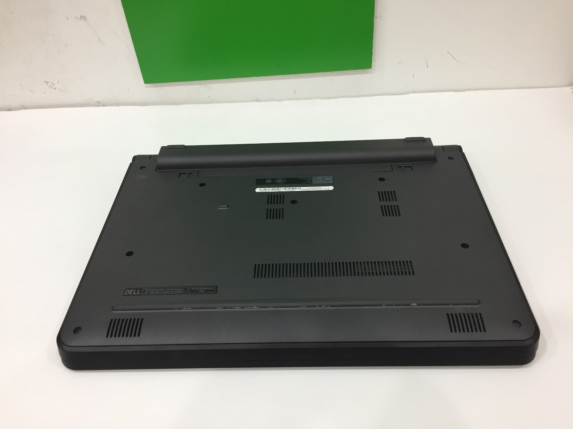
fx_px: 480
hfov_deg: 61.7
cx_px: 286
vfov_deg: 48.2
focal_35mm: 29
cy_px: 214
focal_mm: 4.15
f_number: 2.2
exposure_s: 1/33
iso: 100
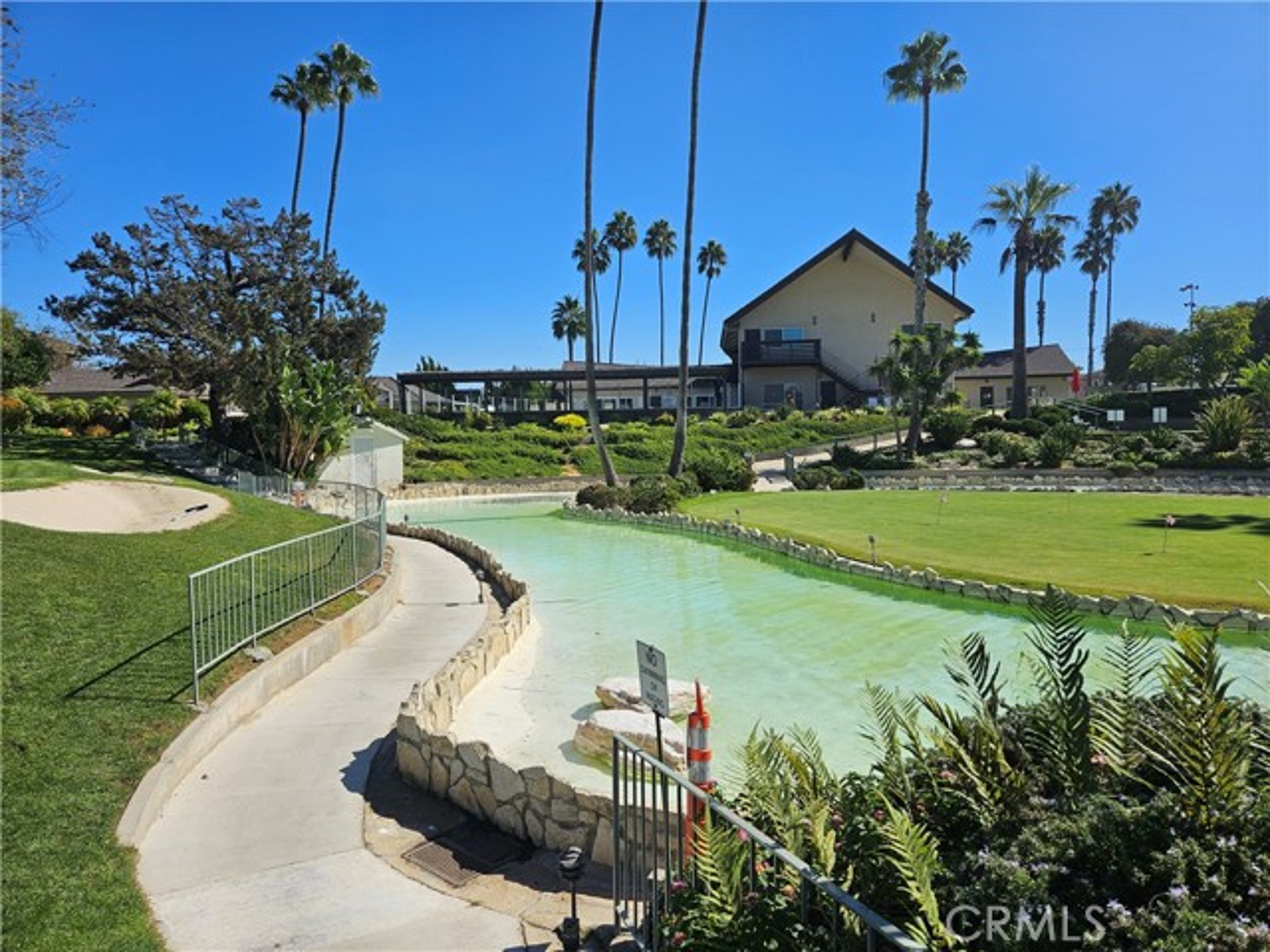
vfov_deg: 58.9
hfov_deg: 73.9
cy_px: 476
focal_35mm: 23
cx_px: 635
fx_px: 844
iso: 25
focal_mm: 5.4
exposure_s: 1/3291
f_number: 1.8
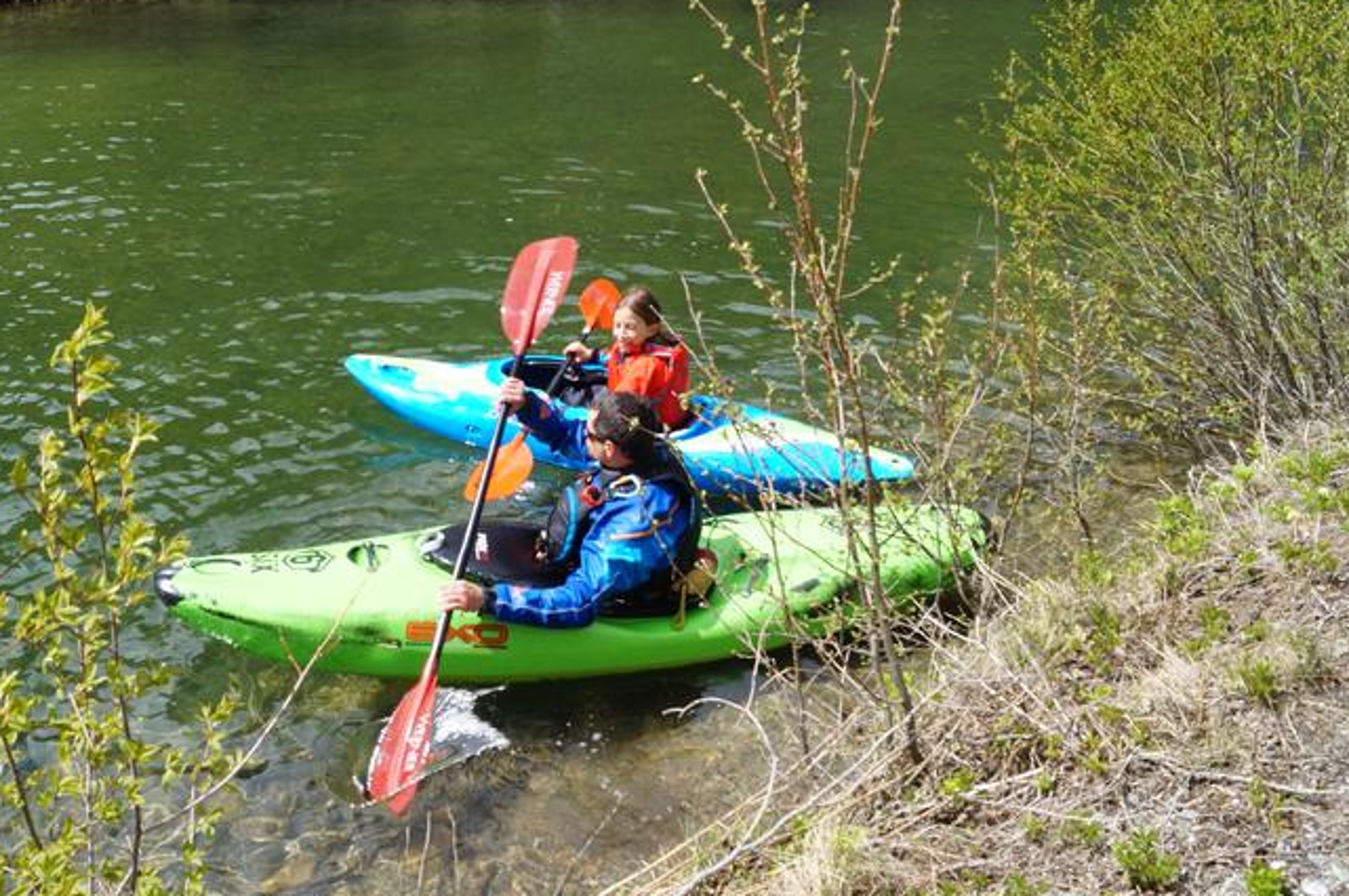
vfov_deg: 34.6
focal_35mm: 38
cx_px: 488
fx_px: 1422
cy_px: 297
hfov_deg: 50.1
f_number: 9
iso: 100
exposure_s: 1/125
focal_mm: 18
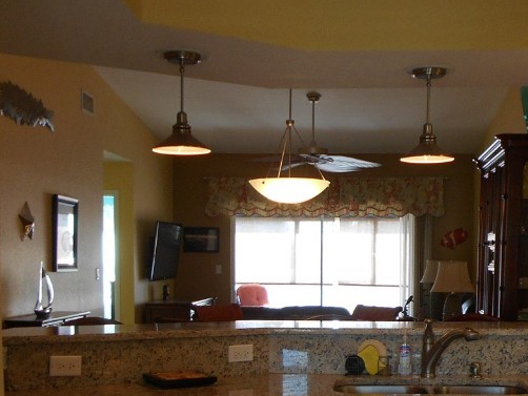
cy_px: 327
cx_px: 328
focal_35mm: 53
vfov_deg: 26.9
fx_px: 809
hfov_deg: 36.0
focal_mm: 4.6
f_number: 3.2
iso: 110
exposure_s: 1/30
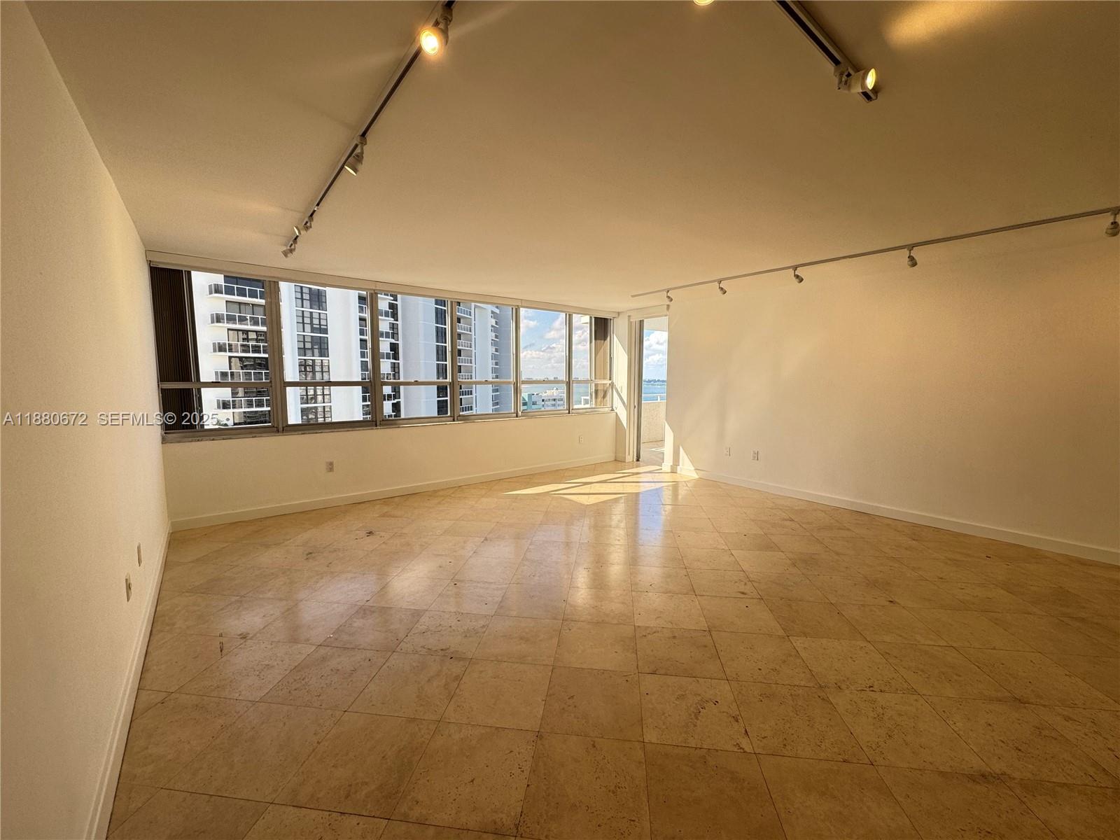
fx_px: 453
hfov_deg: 102.1
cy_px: 420
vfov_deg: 85.7
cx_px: 560
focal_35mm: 14
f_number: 2.2
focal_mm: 2.22
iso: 40
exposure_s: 1/249
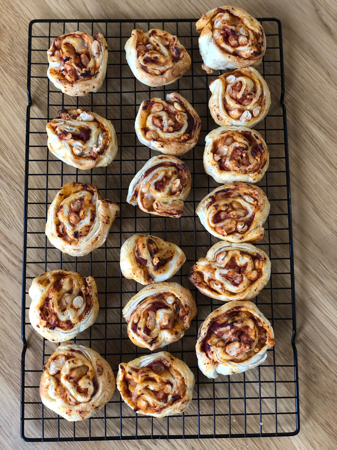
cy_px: 225
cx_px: 168
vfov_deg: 36.8
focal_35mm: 52
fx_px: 675
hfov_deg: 28.0
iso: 160
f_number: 2.4
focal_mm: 6
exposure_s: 1/25
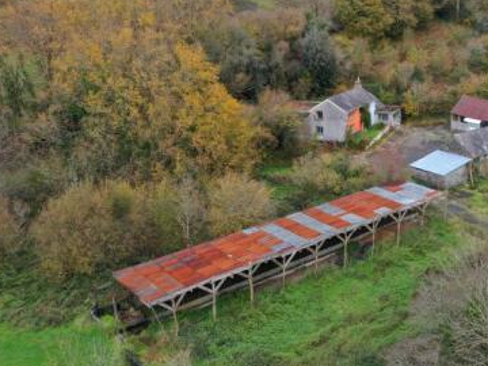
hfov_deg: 36.8
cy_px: 119
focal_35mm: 49
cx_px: 427
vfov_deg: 29.4
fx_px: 691
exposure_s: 1/160
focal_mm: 10.3
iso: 100
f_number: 4.5
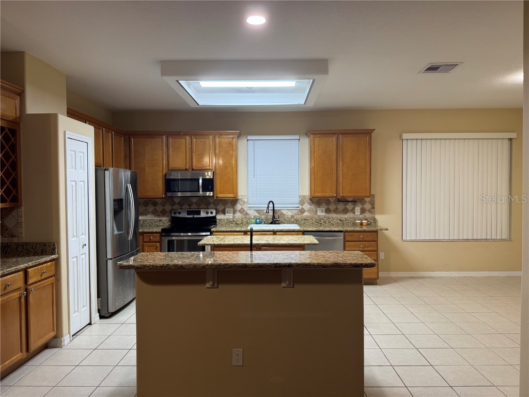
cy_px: 198
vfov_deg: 56.8
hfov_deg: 71.6
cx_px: 264
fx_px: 367
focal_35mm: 24
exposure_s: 1/60
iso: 100
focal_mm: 6.76
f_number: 1.78
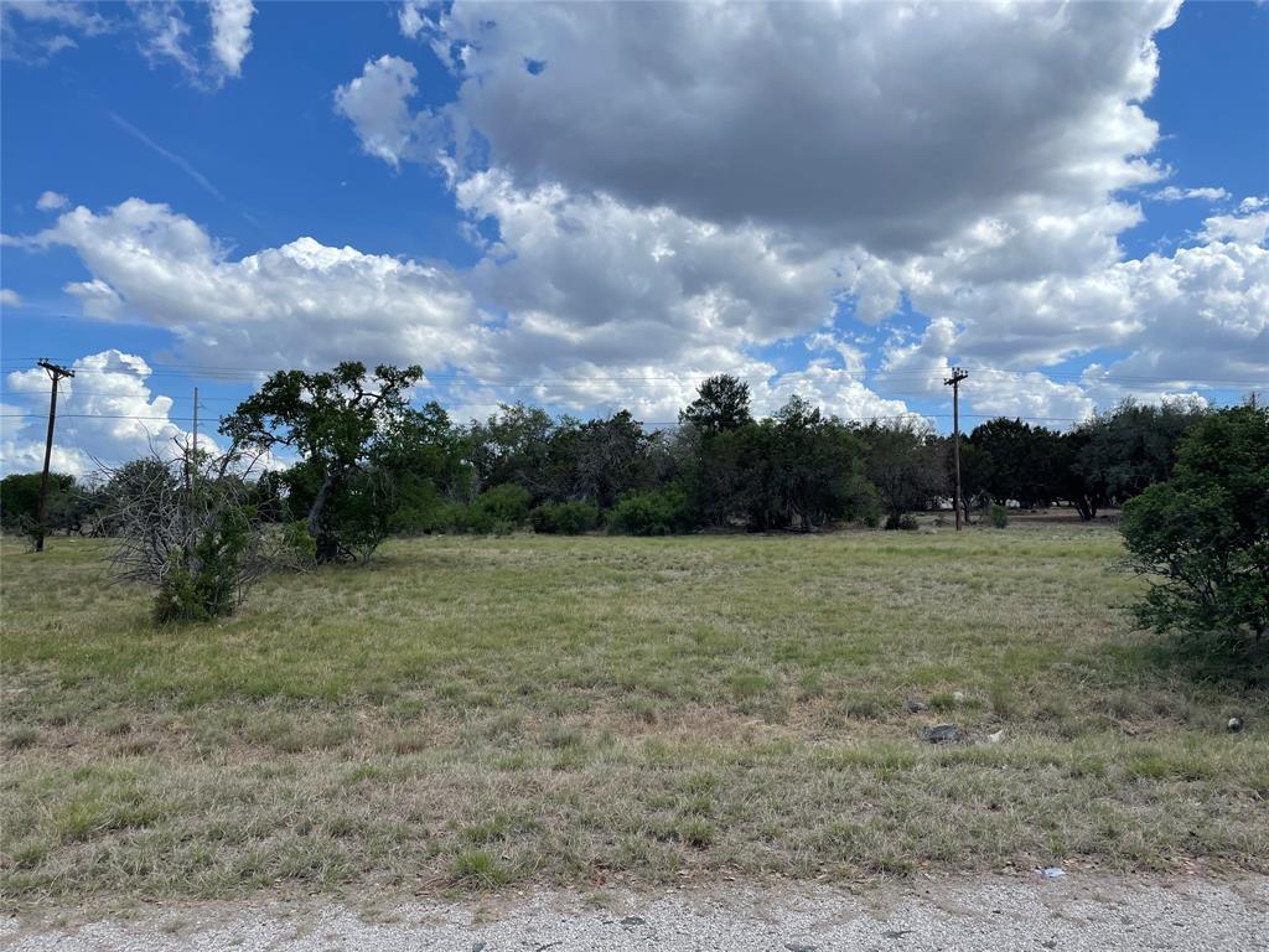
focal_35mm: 26
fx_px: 953
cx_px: 634
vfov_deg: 53.1
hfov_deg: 67.3
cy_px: 476
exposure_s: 1/4292
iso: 32
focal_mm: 4.2
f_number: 1.6
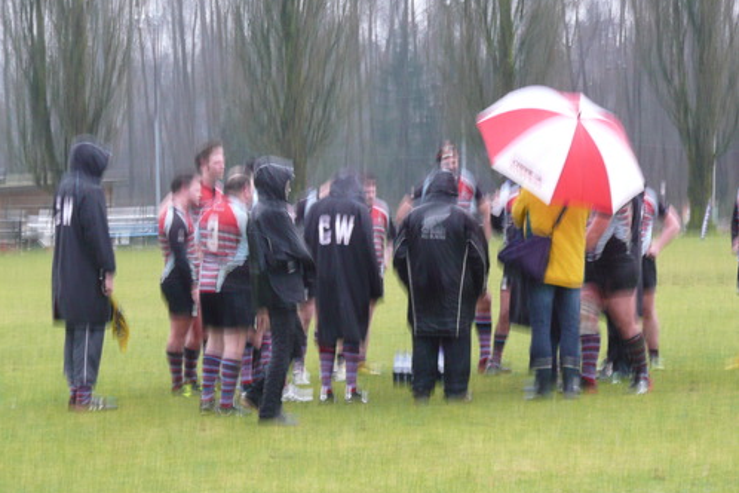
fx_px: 3387
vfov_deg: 8.3
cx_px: 370
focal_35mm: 165
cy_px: 232
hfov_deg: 12.5
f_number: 4.8
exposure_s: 1/30
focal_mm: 26
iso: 160
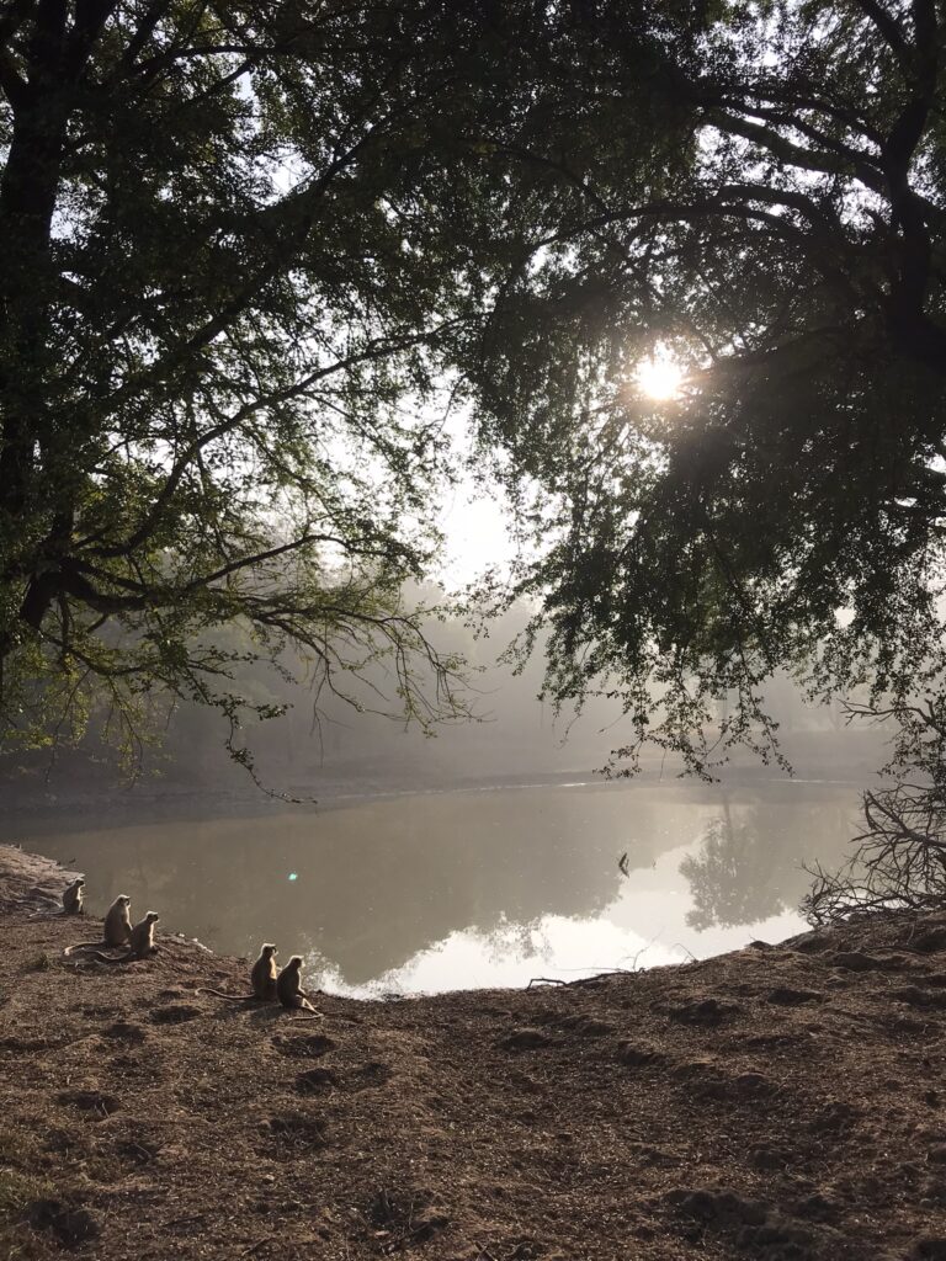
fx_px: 1020
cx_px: 473
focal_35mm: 28
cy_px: 630
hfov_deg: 49.7
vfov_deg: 63.4
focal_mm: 3.99
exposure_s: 1/2398
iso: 20
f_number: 1.8
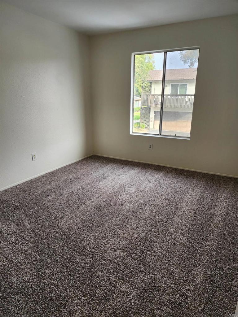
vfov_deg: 73.9
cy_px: 158
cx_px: 119
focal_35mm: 23
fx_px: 211
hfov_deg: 58.9
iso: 64
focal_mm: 6.4
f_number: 1.8
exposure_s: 1/120
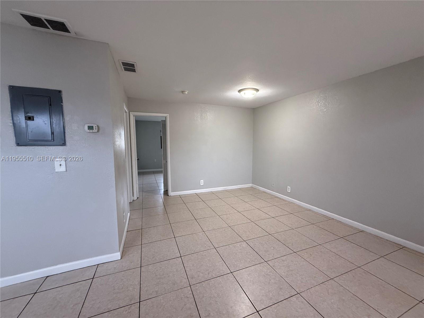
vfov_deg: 85.7
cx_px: 212
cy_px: 159
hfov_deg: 102.1
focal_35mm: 14
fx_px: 171
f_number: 2.2
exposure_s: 1/120
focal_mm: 2.22
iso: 320
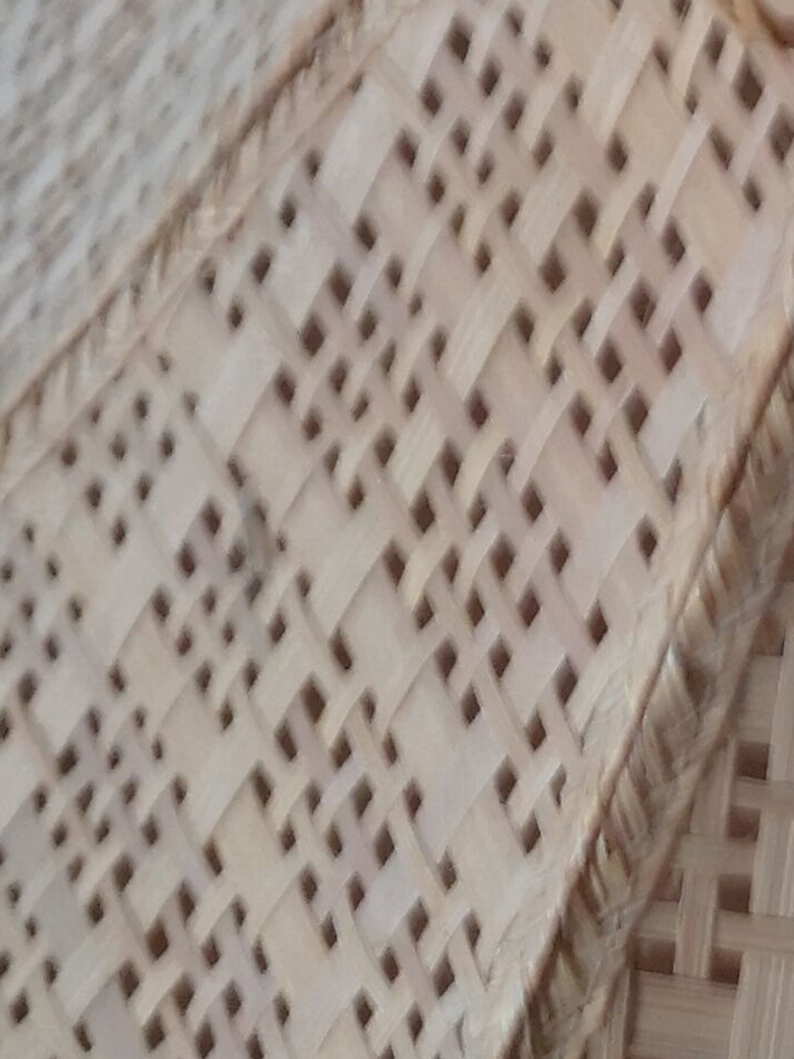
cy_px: 654
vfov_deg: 18.9
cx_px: 758
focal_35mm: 104
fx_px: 3181
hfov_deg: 14.0
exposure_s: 1/25
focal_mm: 3.95
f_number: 1.8
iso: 640
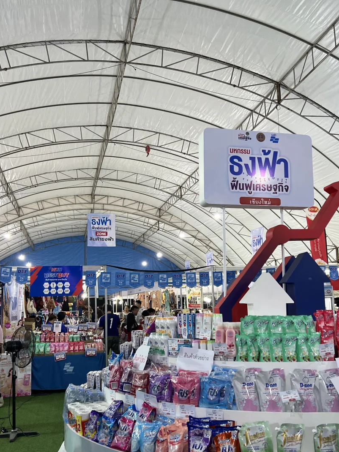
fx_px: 457
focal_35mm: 35
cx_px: 158
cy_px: 261
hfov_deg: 40.7
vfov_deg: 52.4
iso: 125
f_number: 1.5
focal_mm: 5.7
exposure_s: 1/100
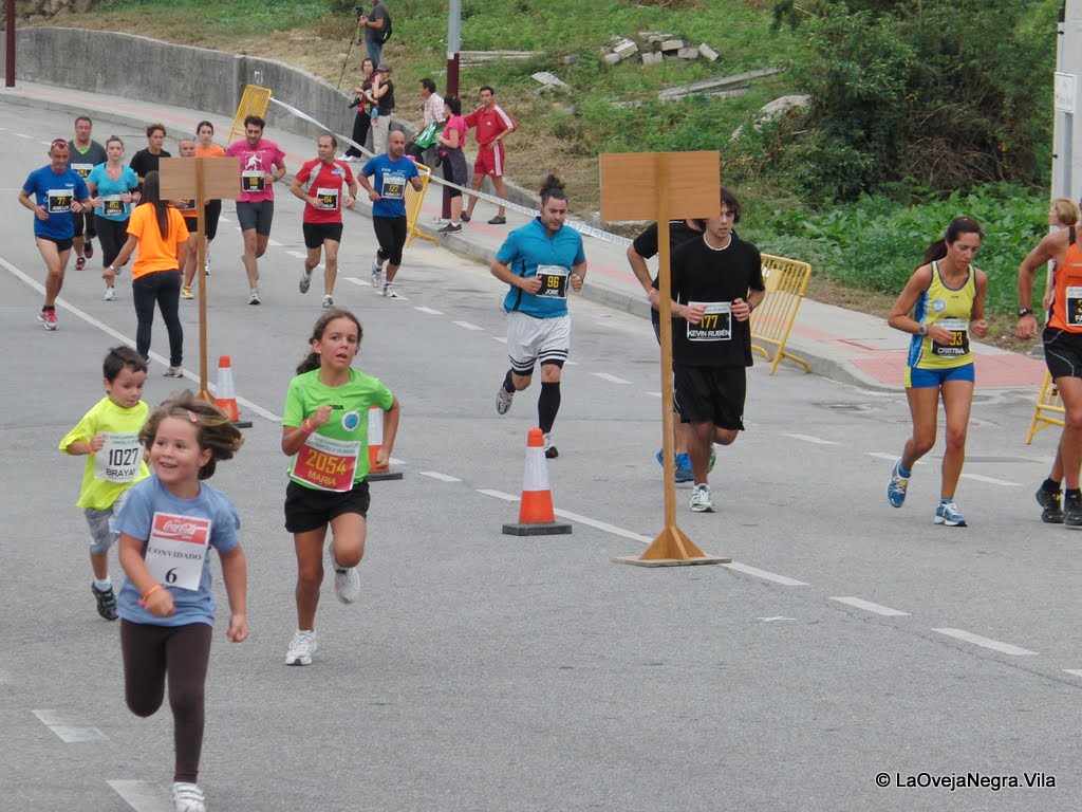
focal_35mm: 139
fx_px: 4345
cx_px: 541
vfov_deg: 10.7
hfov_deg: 14.2
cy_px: 406
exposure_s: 1/400
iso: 100
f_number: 4.2
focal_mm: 24.6
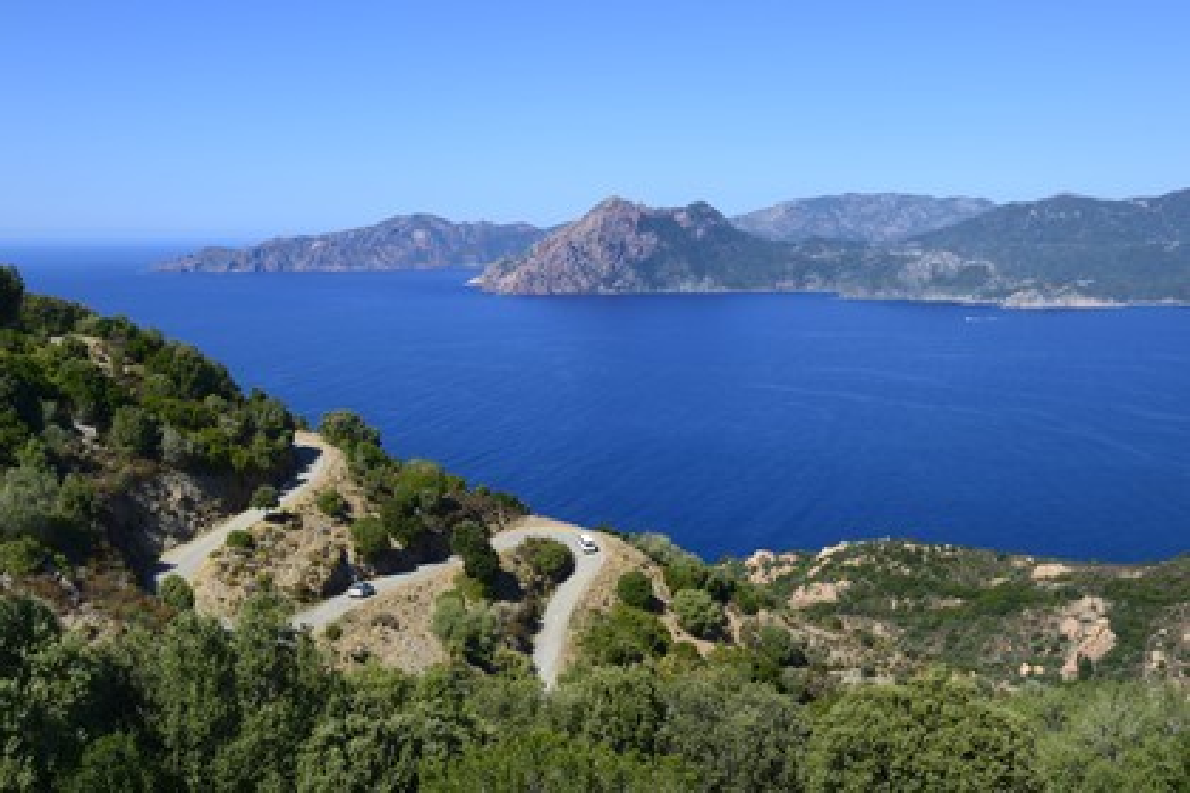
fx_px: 1190
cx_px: 595
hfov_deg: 53.1
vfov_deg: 36.9
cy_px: 396
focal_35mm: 36
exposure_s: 1/320
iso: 200
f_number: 10
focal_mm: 36
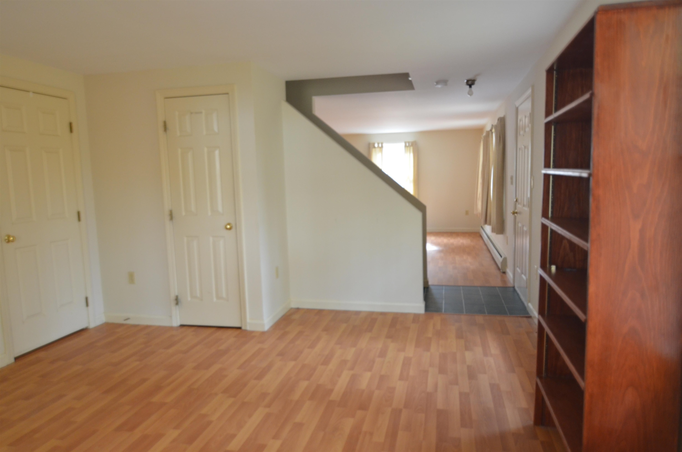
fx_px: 454
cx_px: 341
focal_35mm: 24
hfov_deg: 73.9
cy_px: 226
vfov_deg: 52.9
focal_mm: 16
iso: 800
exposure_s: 1/50
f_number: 3.5
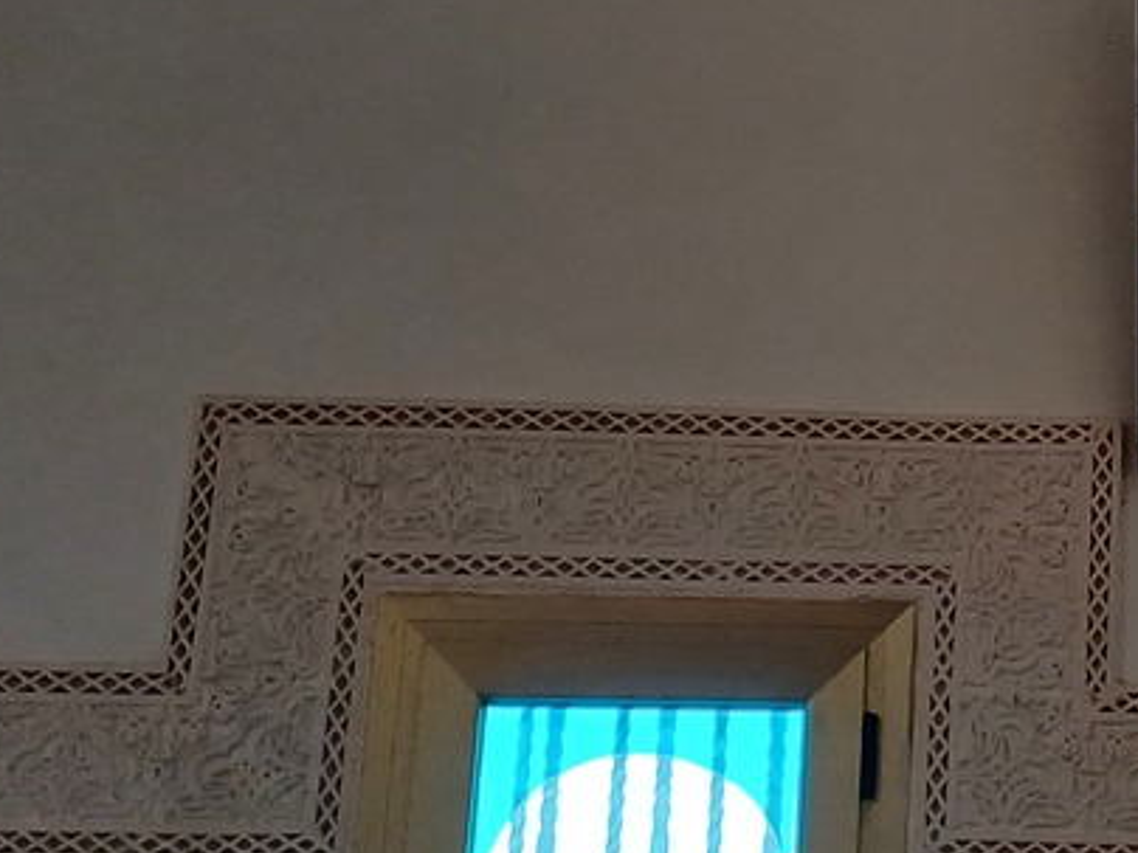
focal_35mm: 89
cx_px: 1220
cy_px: 315
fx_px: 2926
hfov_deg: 21.0
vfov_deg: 16.6
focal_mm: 4.65
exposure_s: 1/50
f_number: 1.8
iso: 125
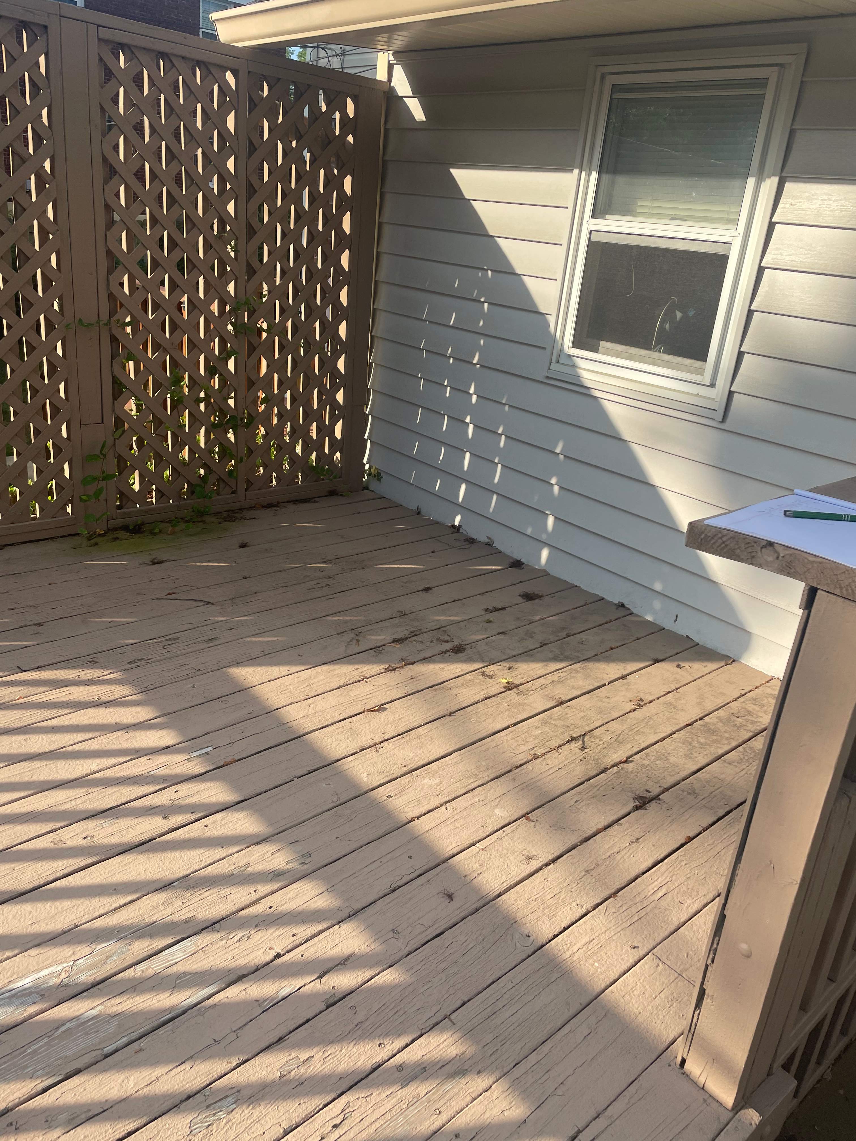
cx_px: 428
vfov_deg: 67.3
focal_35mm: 26
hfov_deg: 53.1
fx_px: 857
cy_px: 570
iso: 32
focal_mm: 4.2
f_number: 1.6
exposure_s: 1/1531
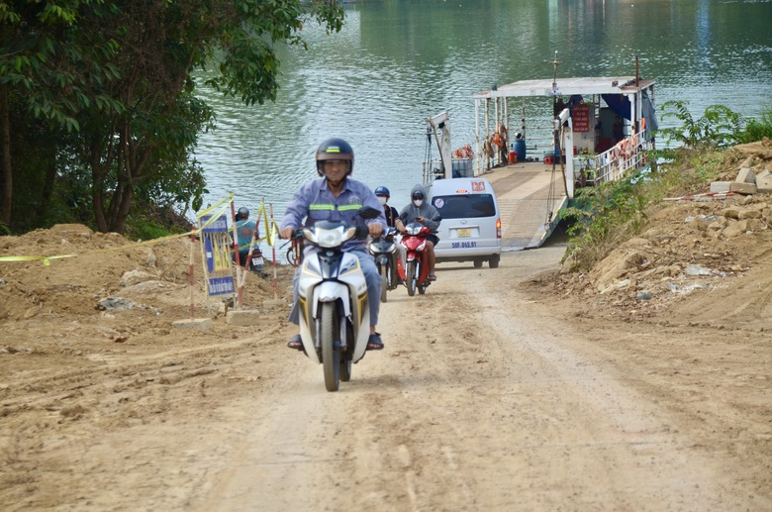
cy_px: 256
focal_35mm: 135
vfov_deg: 10.1
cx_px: 386
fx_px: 2890
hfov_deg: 15.2
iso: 200
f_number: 5.6
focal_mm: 90
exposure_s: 1/500
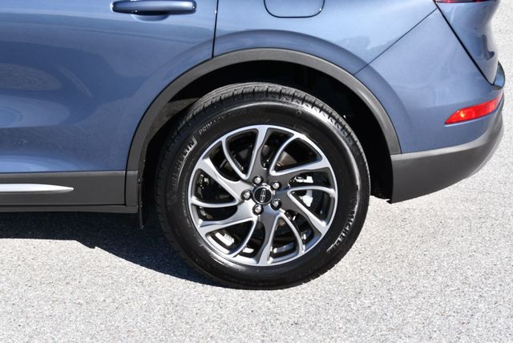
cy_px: 172
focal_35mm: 68
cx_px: 256
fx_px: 970
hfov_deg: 29.6
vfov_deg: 20.1
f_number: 8
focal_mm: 34
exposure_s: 1/250
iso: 200
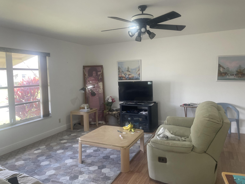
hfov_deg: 65.3
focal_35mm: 27
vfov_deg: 51.4
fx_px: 191
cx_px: 118
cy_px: 91
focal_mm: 4.2
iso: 100
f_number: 1.6
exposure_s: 1/120
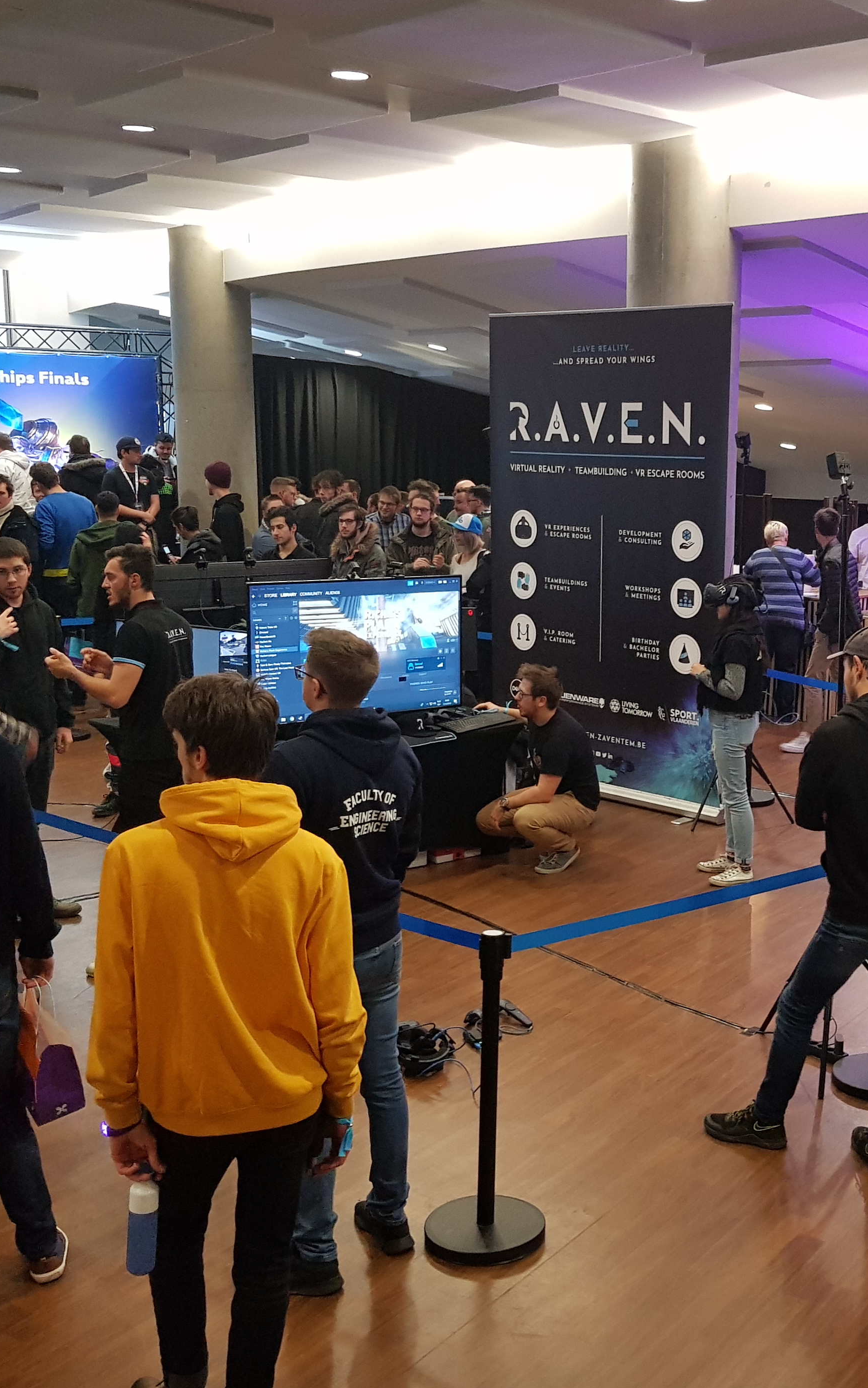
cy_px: 706
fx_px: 1514
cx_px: 666
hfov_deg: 31.3
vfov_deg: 49.3
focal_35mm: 40
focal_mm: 4.3
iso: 320
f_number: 1.7
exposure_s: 1/50
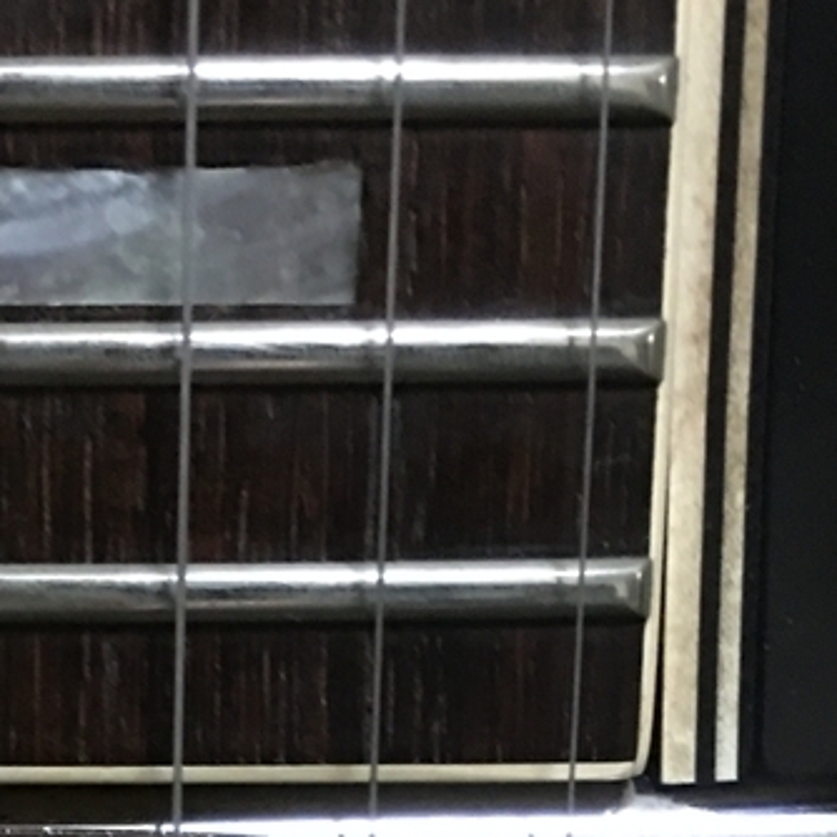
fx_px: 2517
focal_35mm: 92
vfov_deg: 17.1
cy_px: 1245
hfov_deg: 18.2
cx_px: -70
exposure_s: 1/4
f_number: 2.2
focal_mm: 4.15
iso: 100
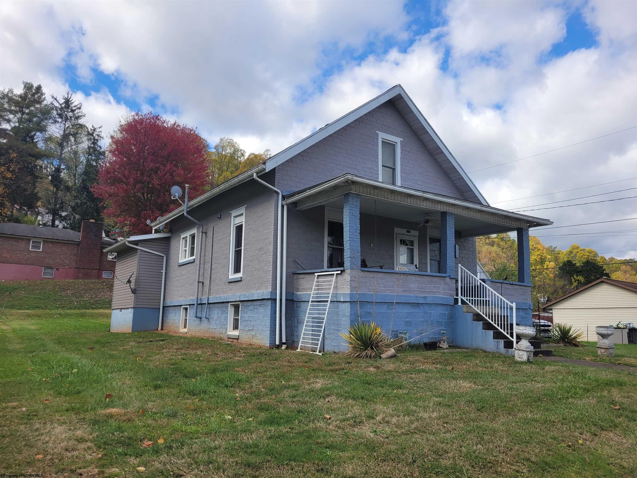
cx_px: 318
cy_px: 239
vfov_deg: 53.1
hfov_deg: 67.3
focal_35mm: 26
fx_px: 478
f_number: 1.8
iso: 40
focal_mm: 5.4
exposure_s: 1/1628
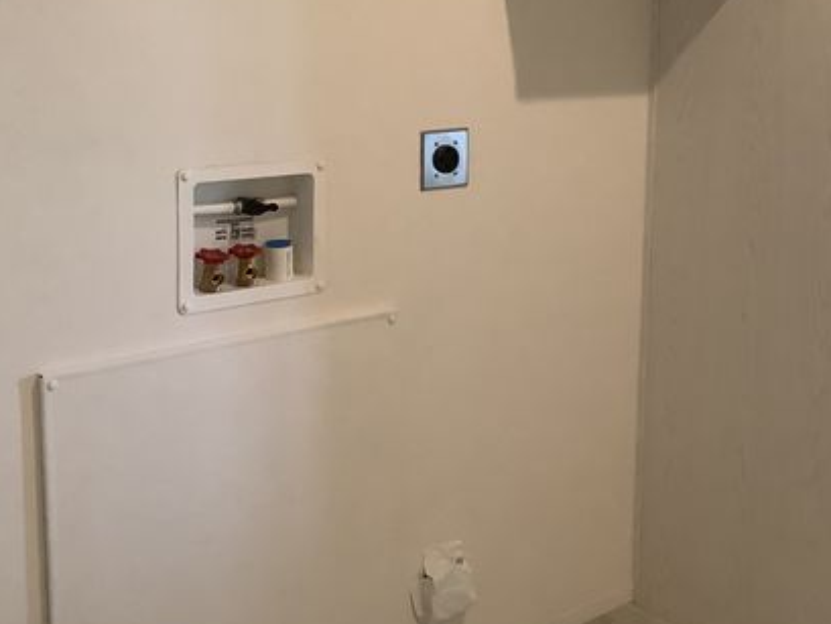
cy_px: 180
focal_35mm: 53
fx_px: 1273
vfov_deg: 27.3
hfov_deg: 35.7
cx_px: 575
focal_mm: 3.3
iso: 160
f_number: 2.4
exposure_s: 1/60
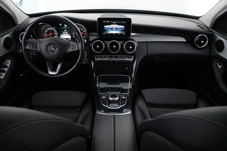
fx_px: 175
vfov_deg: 46.8
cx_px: 114
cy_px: 76
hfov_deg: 65.9
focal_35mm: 28
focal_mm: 18.5
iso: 2500
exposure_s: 1/60
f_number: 3.8
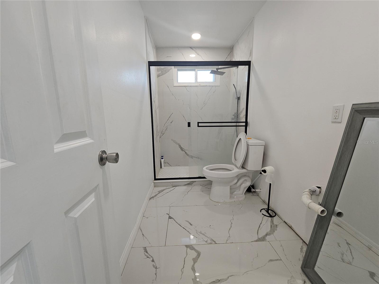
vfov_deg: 89.9
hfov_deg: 106.2
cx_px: 190
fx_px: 142
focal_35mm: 13
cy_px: 142
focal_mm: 2.2
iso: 100
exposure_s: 1/60
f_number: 2.2
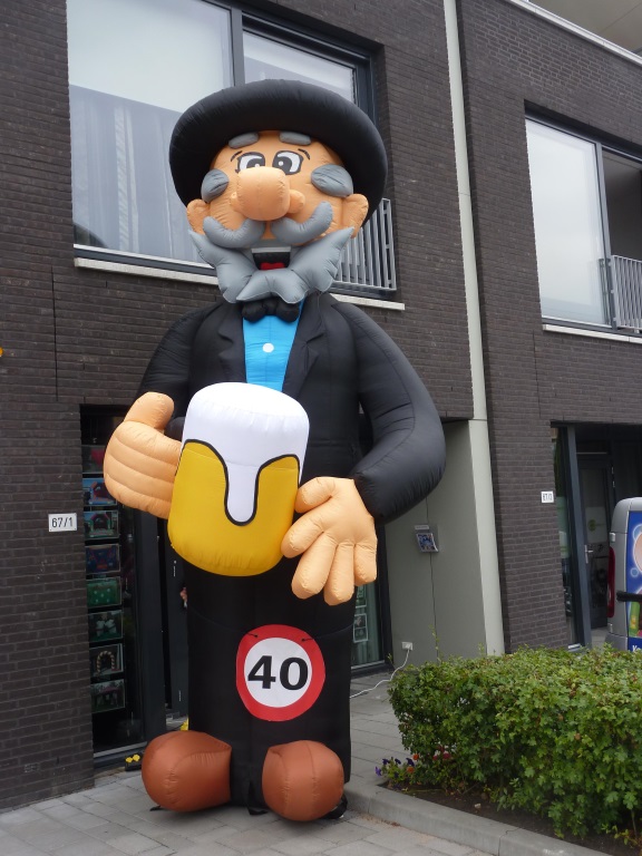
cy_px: 428
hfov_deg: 36.0
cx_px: 321
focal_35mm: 40
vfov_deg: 46.8
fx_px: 989
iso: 80
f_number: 4
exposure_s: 1/125
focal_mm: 6.5
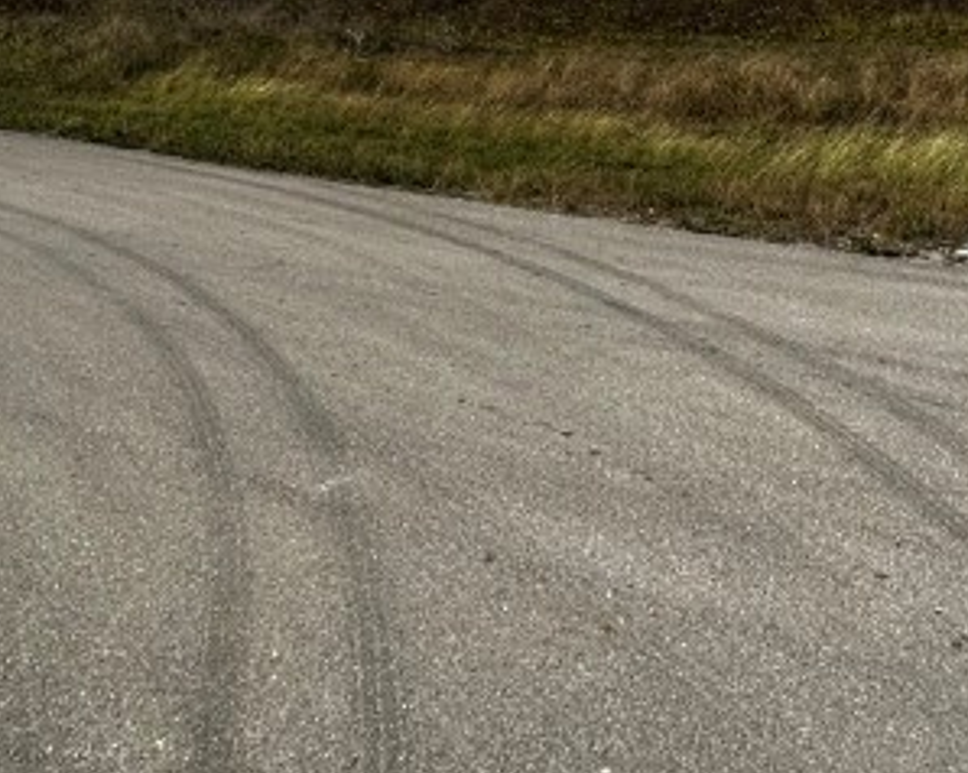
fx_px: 1346
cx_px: 754
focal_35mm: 47
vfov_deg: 25.8
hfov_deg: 38.3
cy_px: -315
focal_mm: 2.22
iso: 50
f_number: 2.2
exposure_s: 1/3610
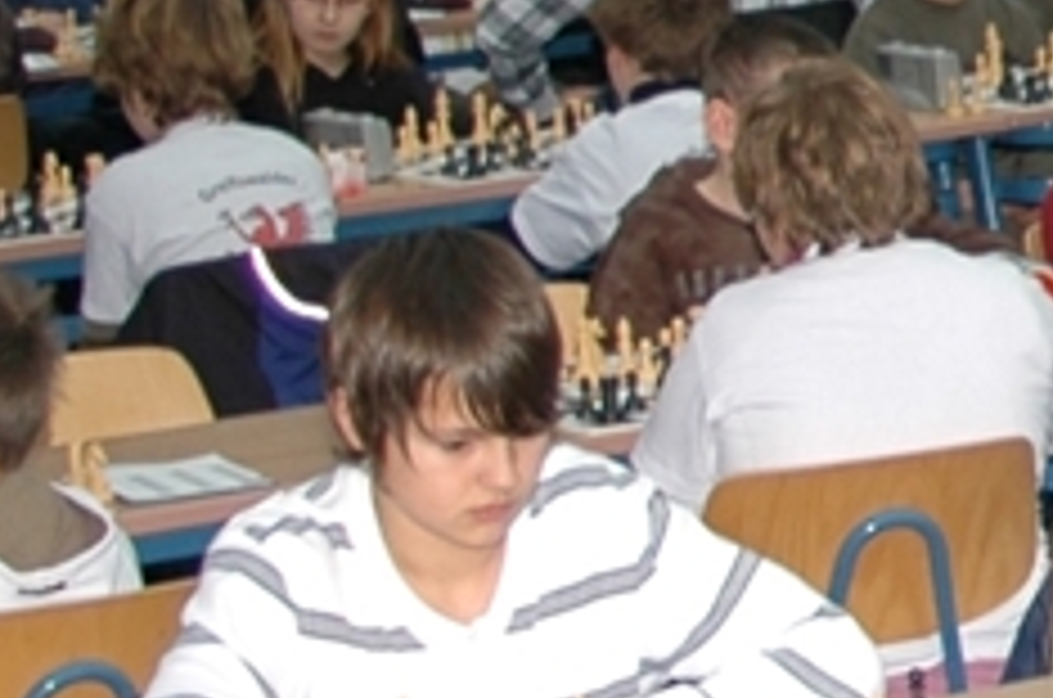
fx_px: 5400
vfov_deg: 7.3
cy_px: -72
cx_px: 2318
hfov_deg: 10.0
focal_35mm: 185
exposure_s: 1/60
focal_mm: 18
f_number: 4
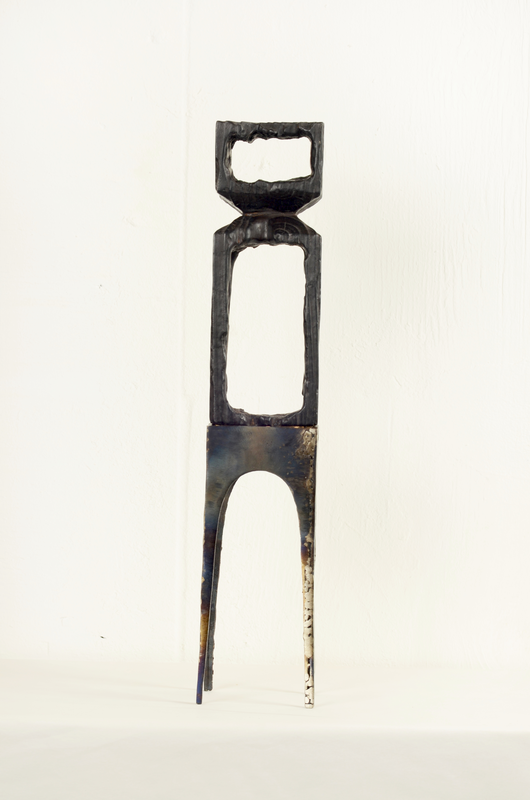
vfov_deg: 16.1
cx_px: 265
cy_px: 400
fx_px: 2828
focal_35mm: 128
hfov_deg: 10.7
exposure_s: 1/8
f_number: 9
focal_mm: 85
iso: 160
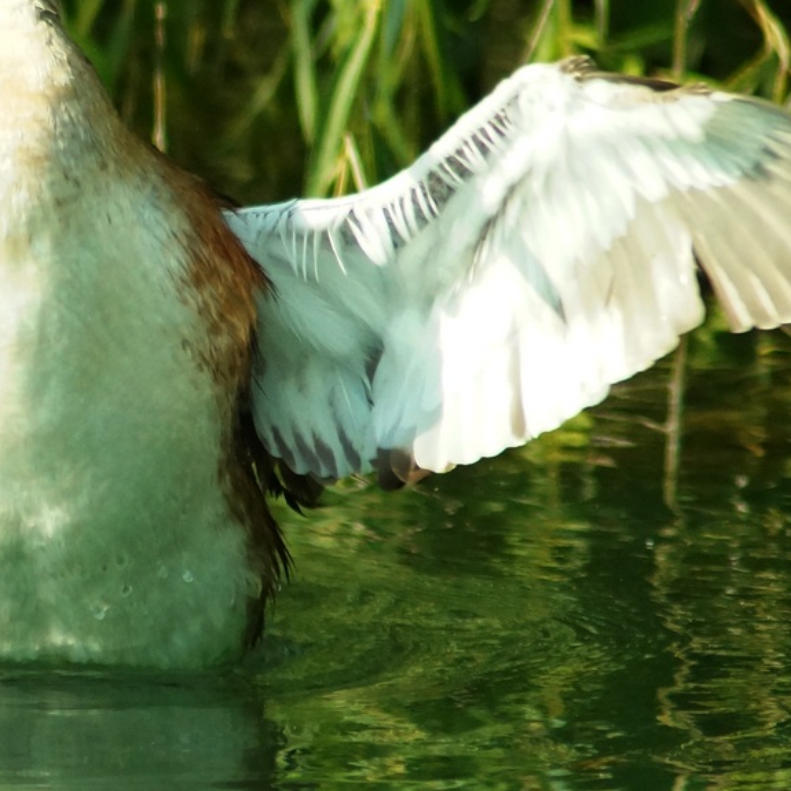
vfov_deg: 1.4
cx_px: 133
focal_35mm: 1209
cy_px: 229
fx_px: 31256
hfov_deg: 1.4
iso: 1000
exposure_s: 1/2000
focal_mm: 250
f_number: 5.6
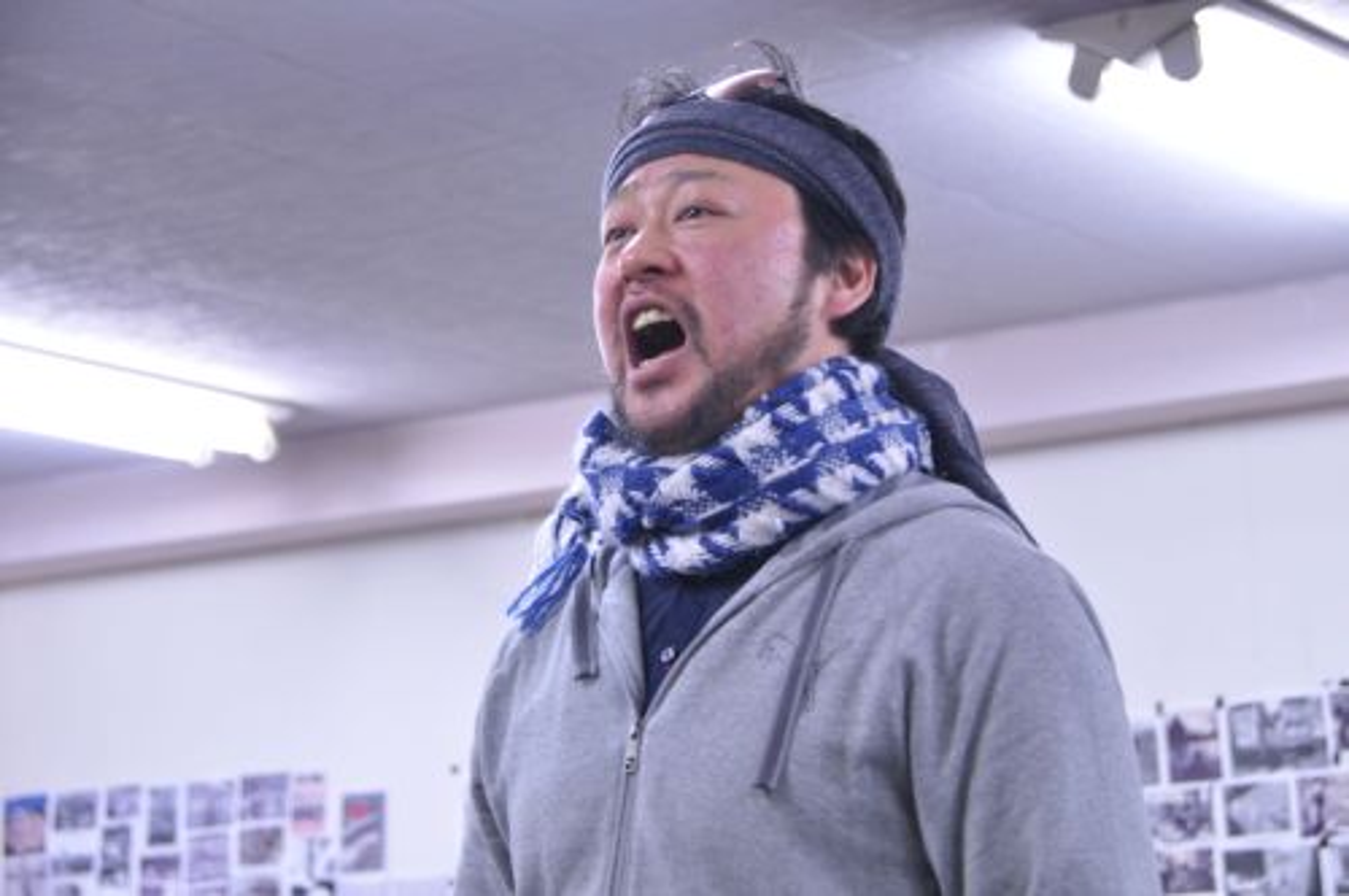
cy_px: 448
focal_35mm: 98
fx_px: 3649
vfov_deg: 14.0
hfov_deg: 20.9
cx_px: 674
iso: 1000
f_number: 5
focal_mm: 65
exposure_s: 1/50
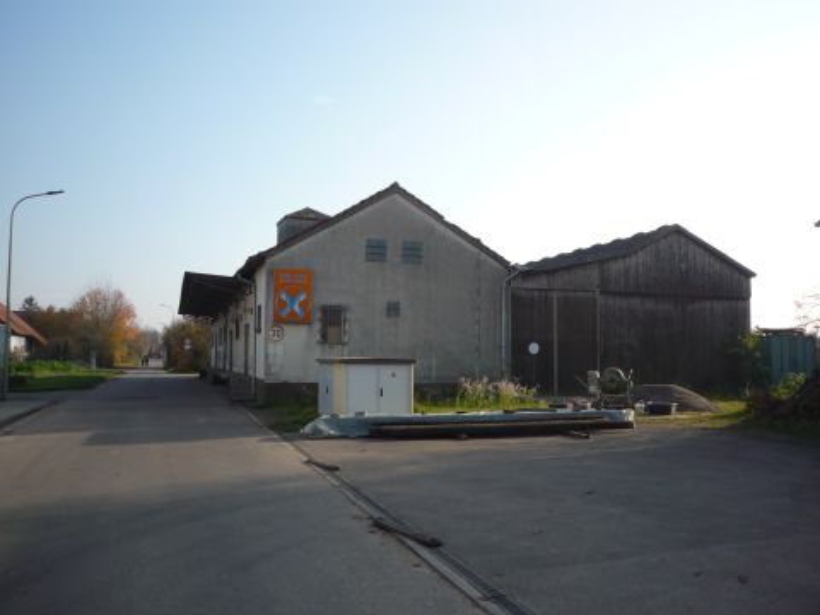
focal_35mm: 32
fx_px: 758
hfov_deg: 56.8
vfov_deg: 44.2
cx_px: 410
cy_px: 308
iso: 100
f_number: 4
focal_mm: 5.2
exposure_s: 1/400
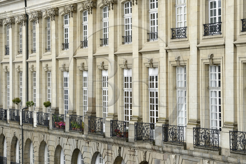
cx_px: 123
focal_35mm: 122
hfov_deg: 16.8
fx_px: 833
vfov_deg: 11.2
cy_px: 82
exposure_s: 1/200
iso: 200
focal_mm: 122
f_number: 11
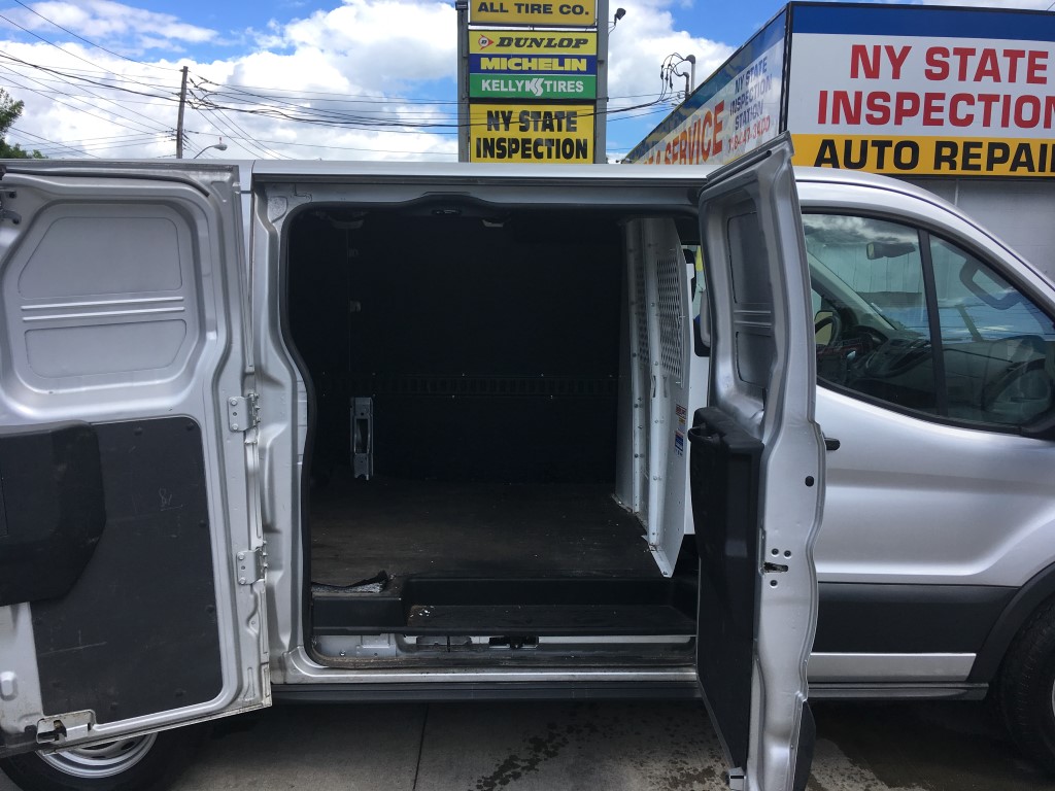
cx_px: 528
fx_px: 884
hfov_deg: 61.7
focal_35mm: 29
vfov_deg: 48.2
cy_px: 396
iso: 25
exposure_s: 1/827
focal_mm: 4.15
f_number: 2.2
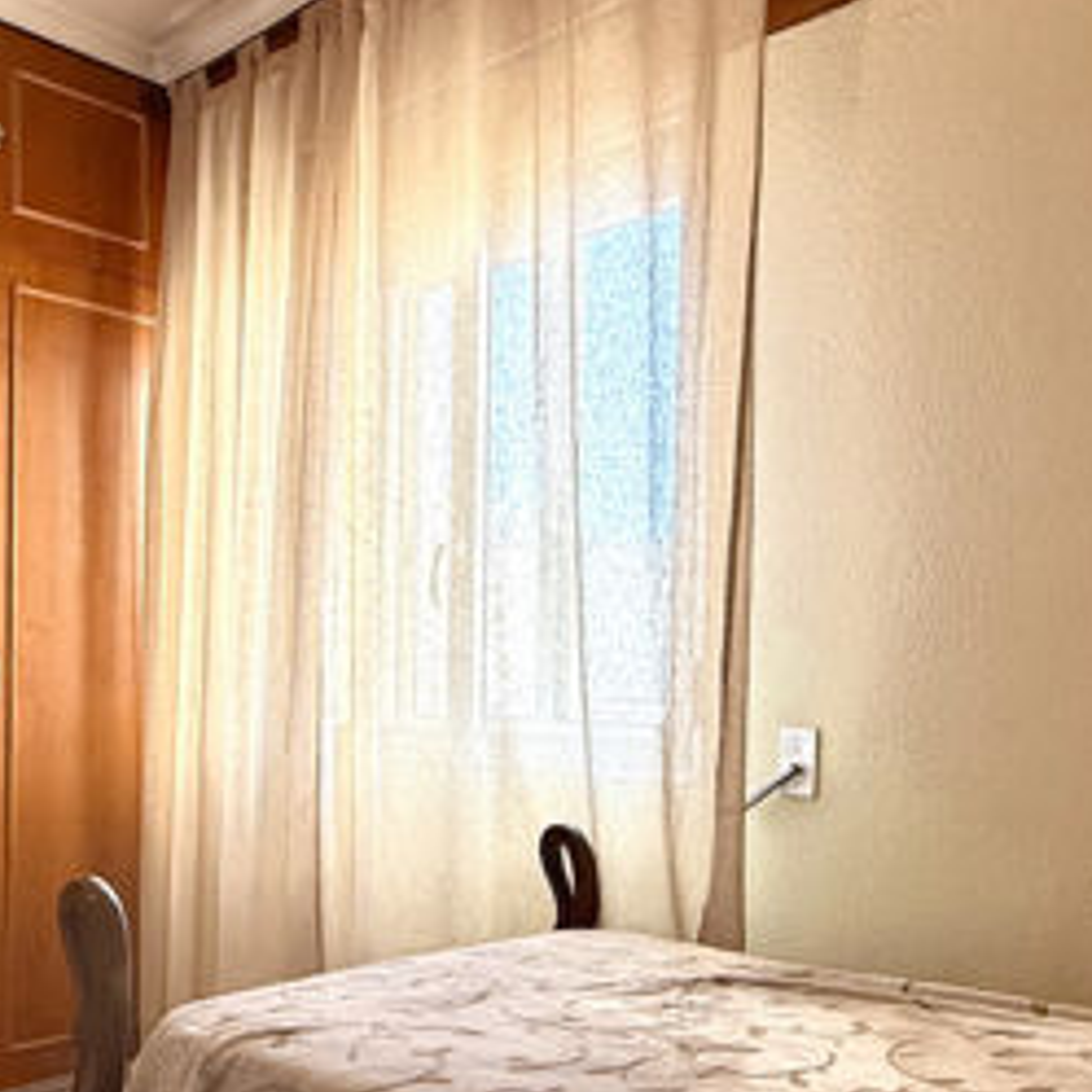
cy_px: 719
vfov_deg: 46.5
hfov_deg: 47.0
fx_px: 1249
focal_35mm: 35
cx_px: 454
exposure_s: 1/99
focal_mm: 2.22
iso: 64
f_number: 2.2
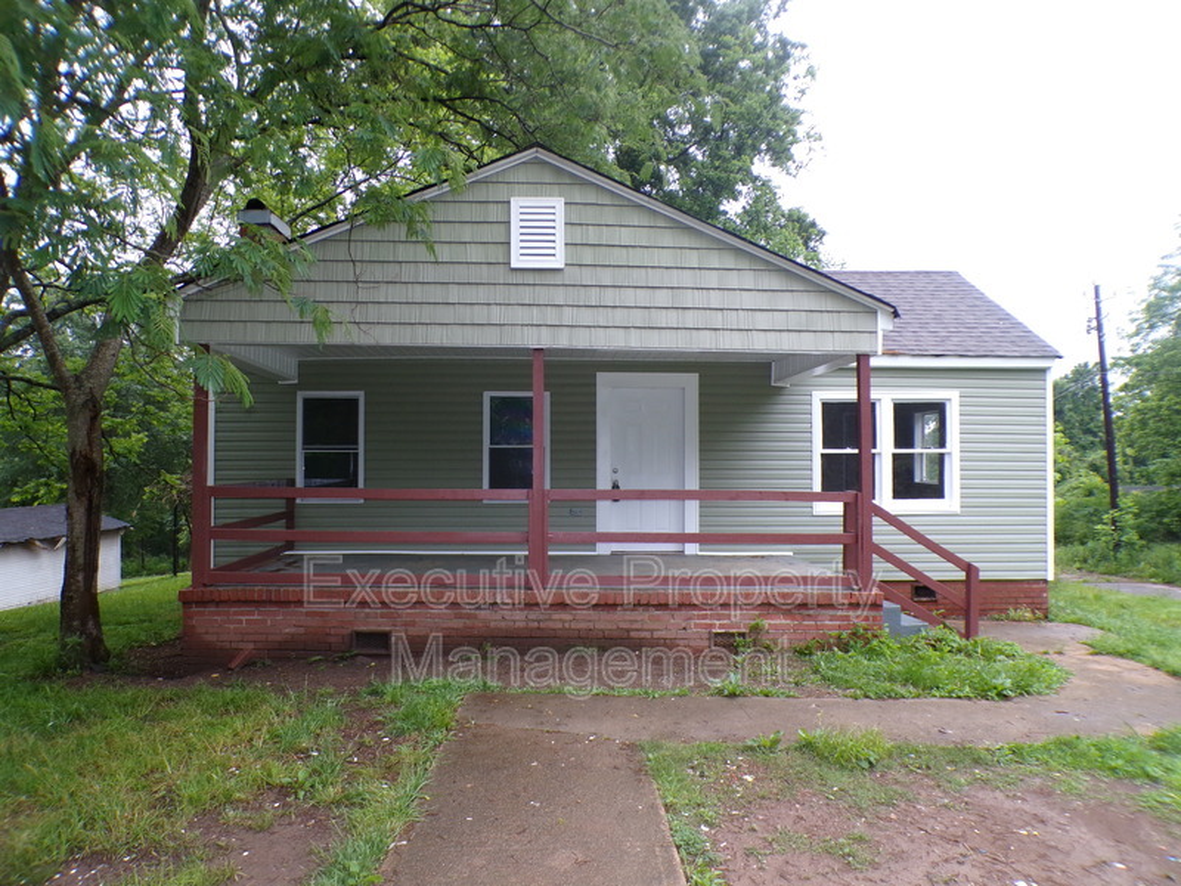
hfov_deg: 71.6
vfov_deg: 56.8
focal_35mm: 24
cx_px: 590
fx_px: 819
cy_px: 443
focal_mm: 4.3
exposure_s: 1/120
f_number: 3
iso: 200
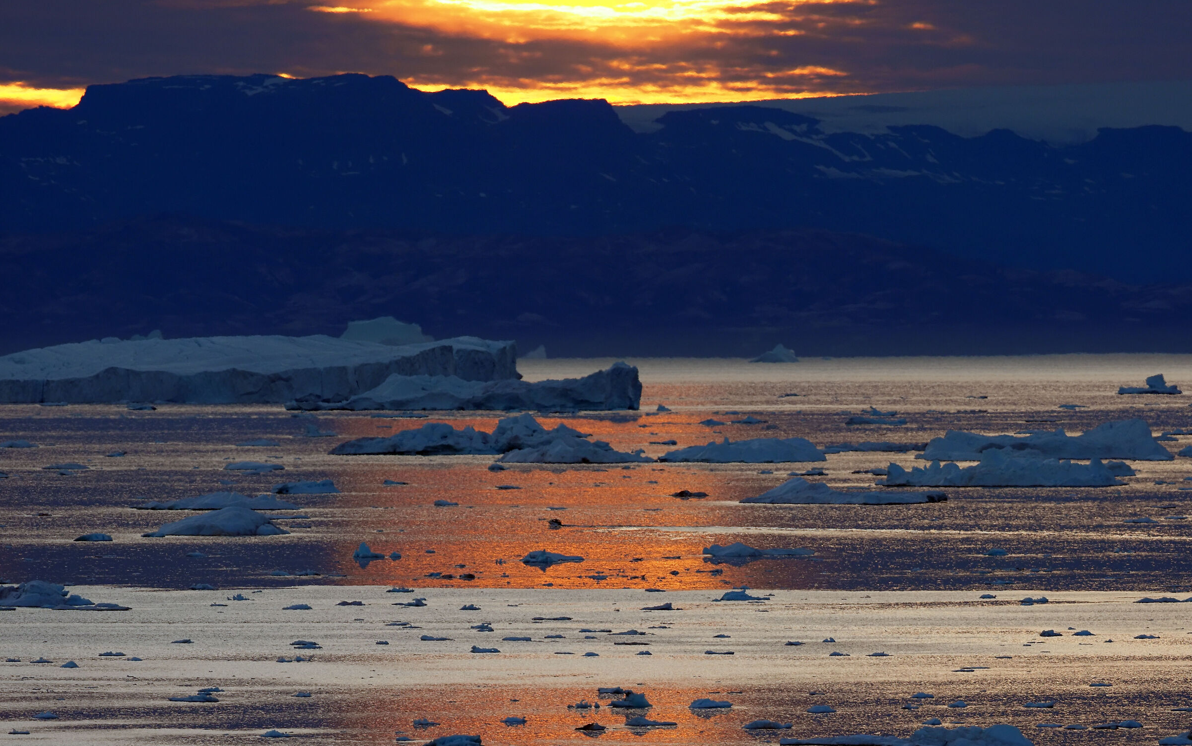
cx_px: 596
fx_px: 20728
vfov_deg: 2.1
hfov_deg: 3.3
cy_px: 352
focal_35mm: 638
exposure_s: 1/320
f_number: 4.5
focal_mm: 300
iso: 200
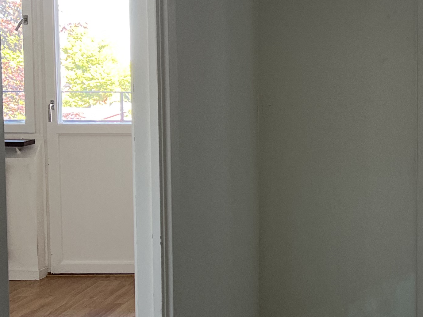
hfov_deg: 24.3
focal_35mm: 76
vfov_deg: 19.4
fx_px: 929
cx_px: 439
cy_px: 140
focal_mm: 5.1
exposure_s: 1/110
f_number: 1.6
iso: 125
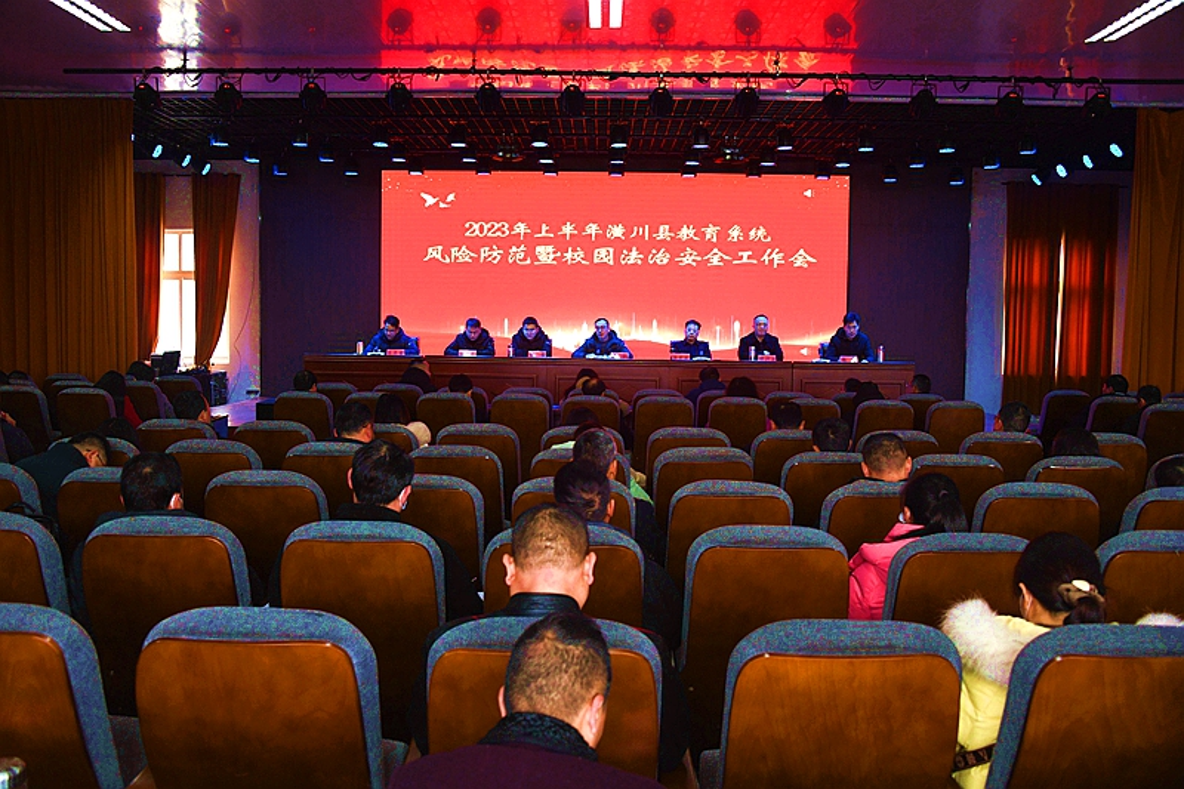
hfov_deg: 58.7
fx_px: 1052
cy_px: 394
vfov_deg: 41.1
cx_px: 592
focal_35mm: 32
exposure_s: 1/60
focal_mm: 32
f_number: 5
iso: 1600
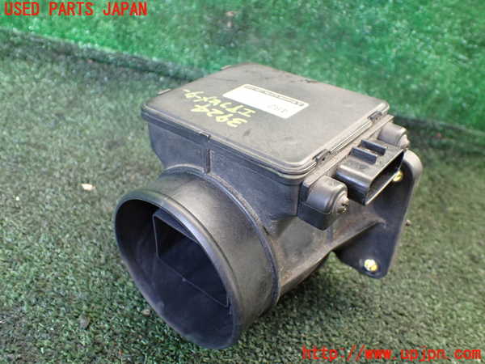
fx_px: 420
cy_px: 182
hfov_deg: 60.0
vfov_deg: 46.8
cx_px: 242
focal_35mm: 30
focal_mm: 5.4
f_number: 2.3
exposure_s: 1/125
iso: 400
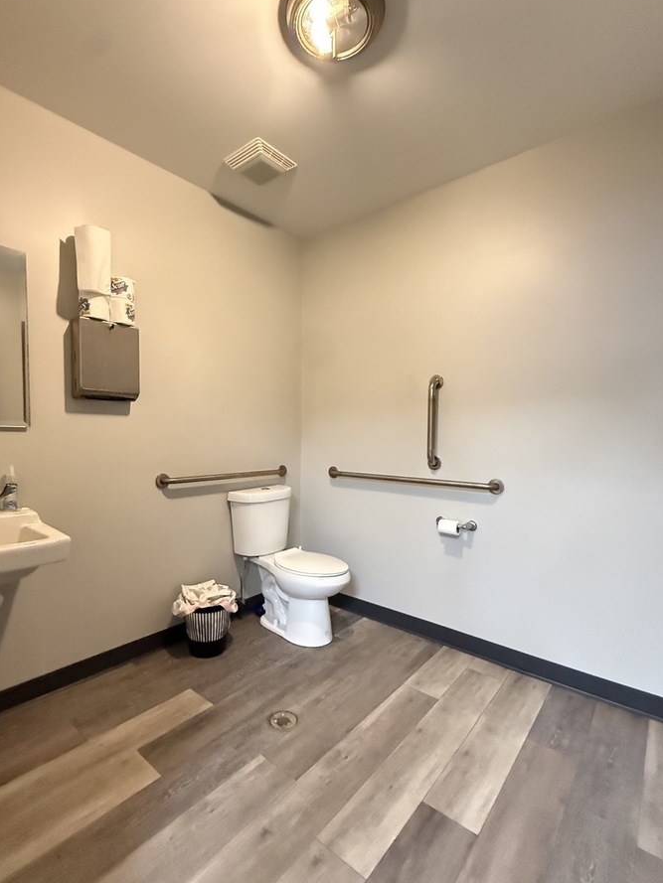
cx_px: 305
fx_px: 434
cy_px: 458
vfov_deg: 91.0
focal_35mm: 17
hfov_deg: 74.6
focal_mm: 2.22
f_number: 2.2
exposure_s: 1/60
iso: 1250
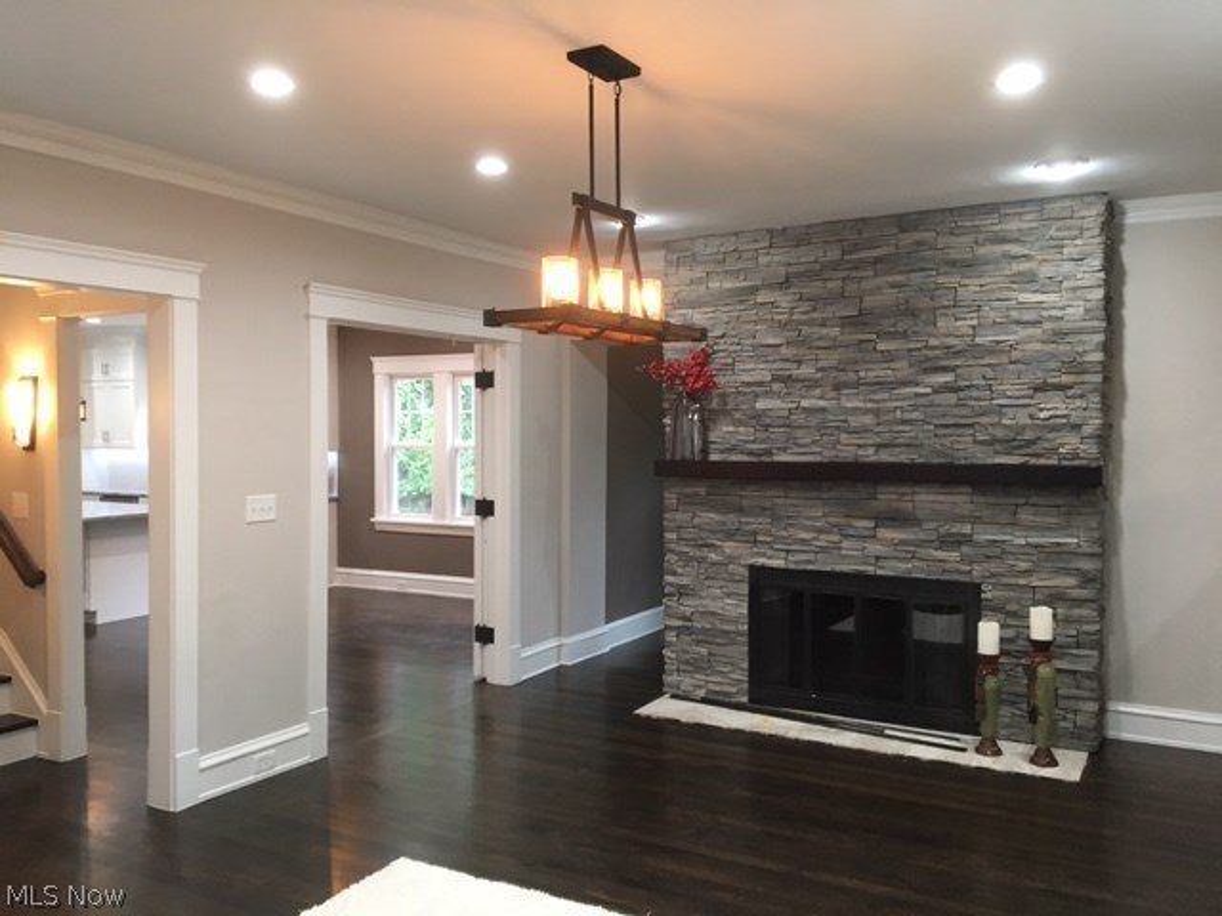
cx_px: 611
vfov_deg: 48.2
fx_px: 1024
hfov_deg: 61.7
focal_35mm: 29
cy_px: 458
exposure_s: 1/30
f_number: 2.2
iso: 100
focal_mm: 4.15
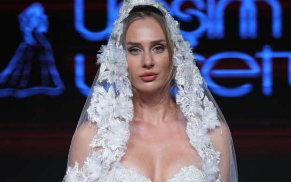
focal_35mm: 288
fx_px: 2284
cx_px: 163
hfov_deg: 7.3
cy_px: 177
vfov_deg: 4.6
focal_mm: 134
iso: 4000
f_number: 4
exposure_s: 1/8000
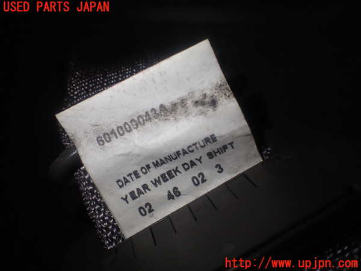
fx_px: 313
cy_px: 136
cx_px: 180
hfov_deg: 60.0
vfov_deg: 46.8
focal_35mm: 30
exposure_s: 1/160
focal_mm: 5.4
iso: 100
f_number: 2.3
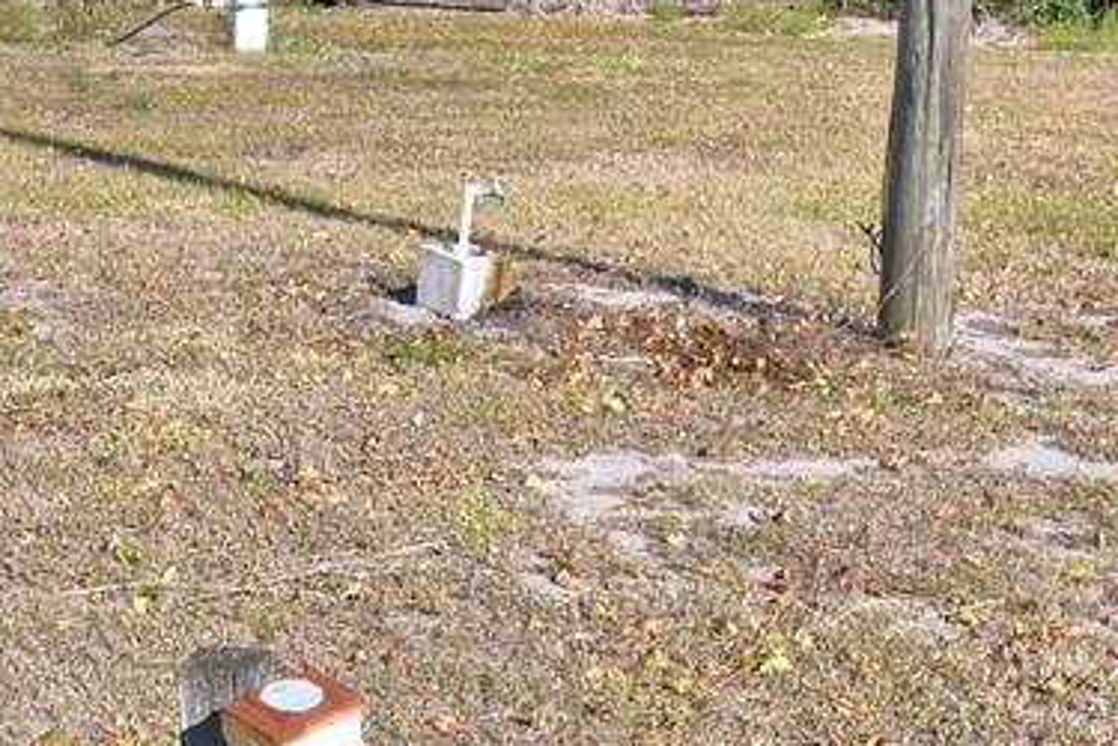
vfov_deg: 16.6
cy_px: 337
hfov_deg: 24.6
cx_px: 358
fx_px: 2546
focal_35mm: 82
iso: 100
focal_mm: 20
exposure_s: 1/500
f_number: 5.6
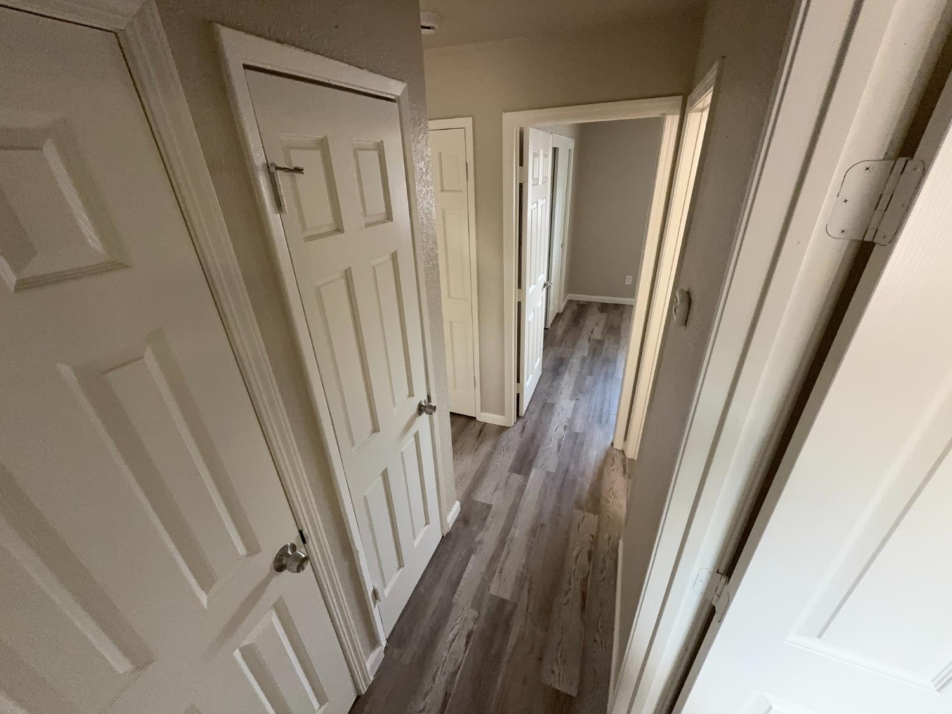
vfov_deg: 85.7
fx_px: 385
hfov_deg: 102.1
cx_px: 476
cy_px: 357
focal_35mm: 14
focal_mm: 2.22
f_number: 2.2
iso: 320
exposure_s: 1/60
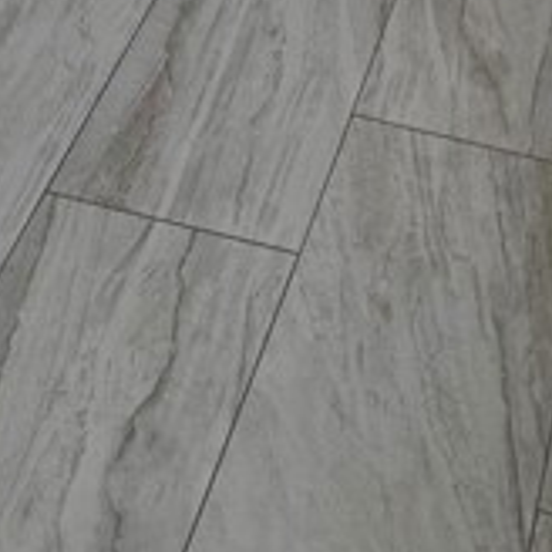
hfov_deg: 20.8
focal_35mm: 83
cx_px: 394
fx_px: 1497
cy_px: -377
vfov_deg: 17.7
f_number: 1.78
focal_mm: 6.76
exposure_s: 1/1721
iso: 80
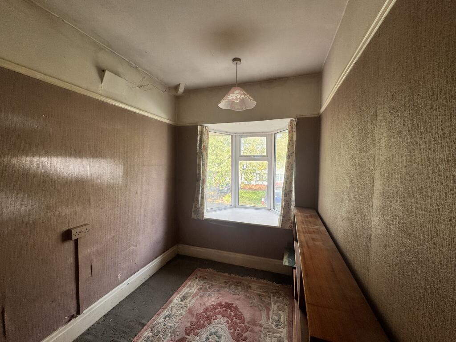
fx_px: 184
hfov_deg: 102.1
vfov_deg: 85.7
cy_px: 171
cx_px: 228
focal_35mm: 14
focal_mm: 2.22
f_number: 2.2
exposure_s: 1/99
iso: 50
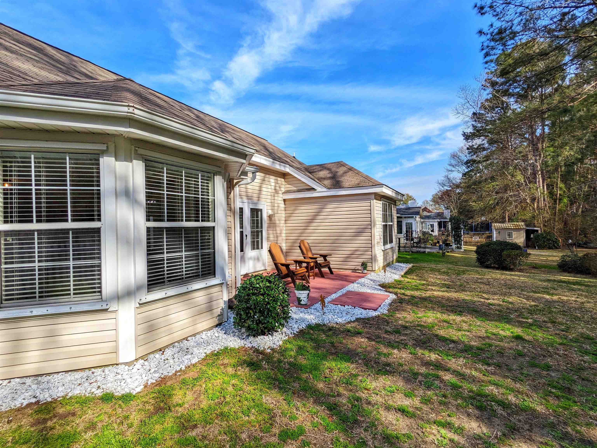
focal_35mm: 16
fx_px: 276
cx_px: 298
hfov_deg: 94.5
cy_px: 224
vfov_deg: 78.1
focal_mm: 2.22
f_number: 2.2
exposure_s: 1/874
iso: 35
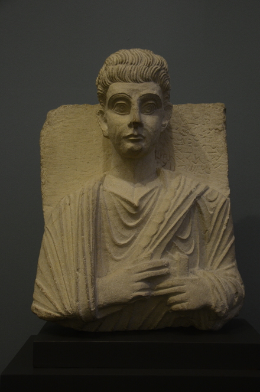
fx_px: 522
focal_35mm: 48
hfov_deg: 28.0
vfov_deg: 41.2
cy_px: 196
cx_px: 130
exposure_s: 1/10
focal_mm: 32
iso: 1250
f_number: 4.2
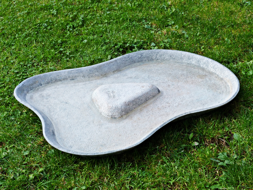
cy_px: 95
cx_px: 126
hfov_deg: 35.5
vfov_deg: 27.0
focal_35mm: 54
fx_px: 395
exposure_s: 1/15
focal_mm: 9.8
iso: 100
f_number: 8
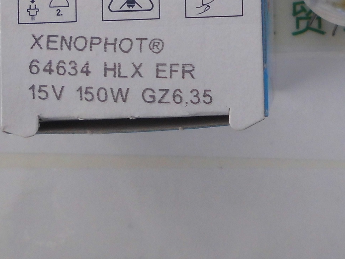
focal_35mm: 68
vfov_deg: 21.1
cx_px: 300
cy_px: 21
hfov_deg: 27.7
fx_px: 678
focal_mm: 4.6
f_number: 3.2
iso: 100
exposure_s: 1/158
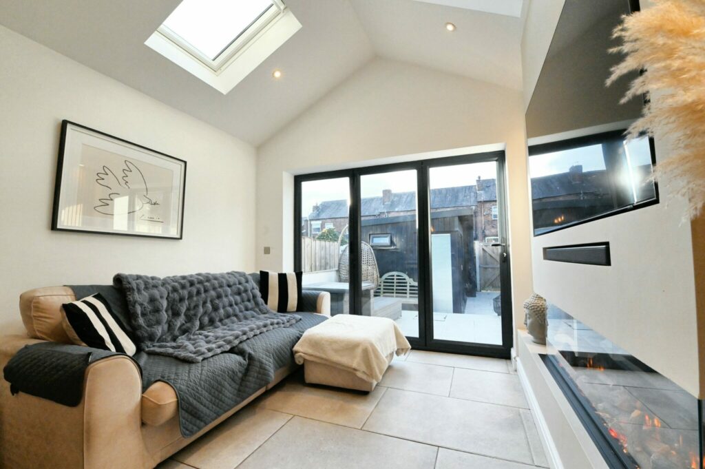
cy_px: 234
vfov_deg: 77.2
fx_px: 294
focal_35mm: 15
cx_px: 352
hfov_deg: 100.4
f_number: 10
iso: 6400
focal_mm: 15
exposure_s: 1/400
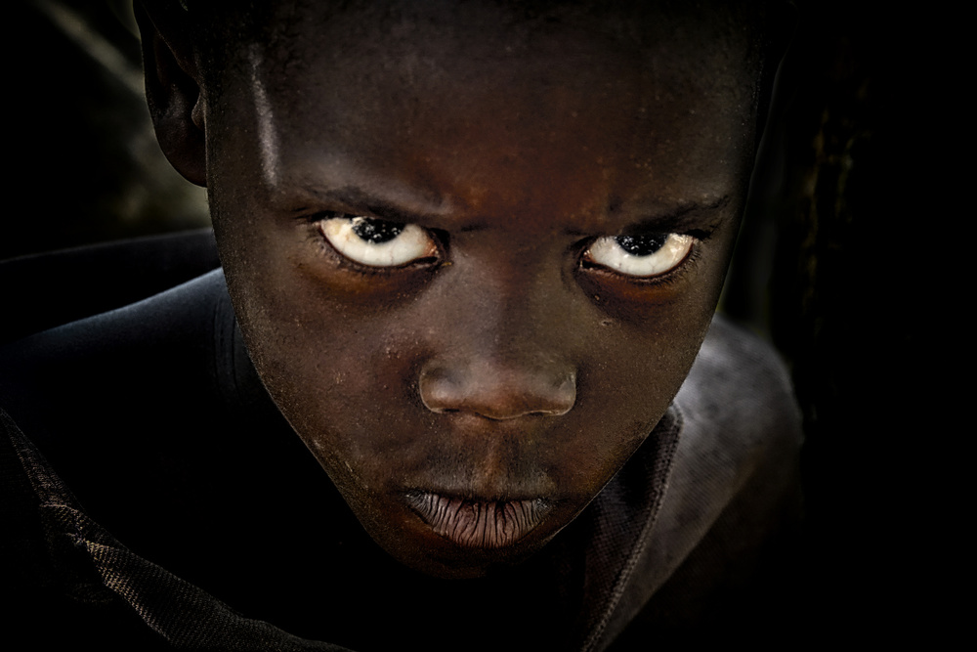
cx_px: 488
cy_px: 326
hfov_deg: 13.8
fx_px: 4044
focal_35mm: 149
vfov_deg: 9.2
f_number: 4
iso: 1600
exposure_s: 1/160
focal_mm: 54.57
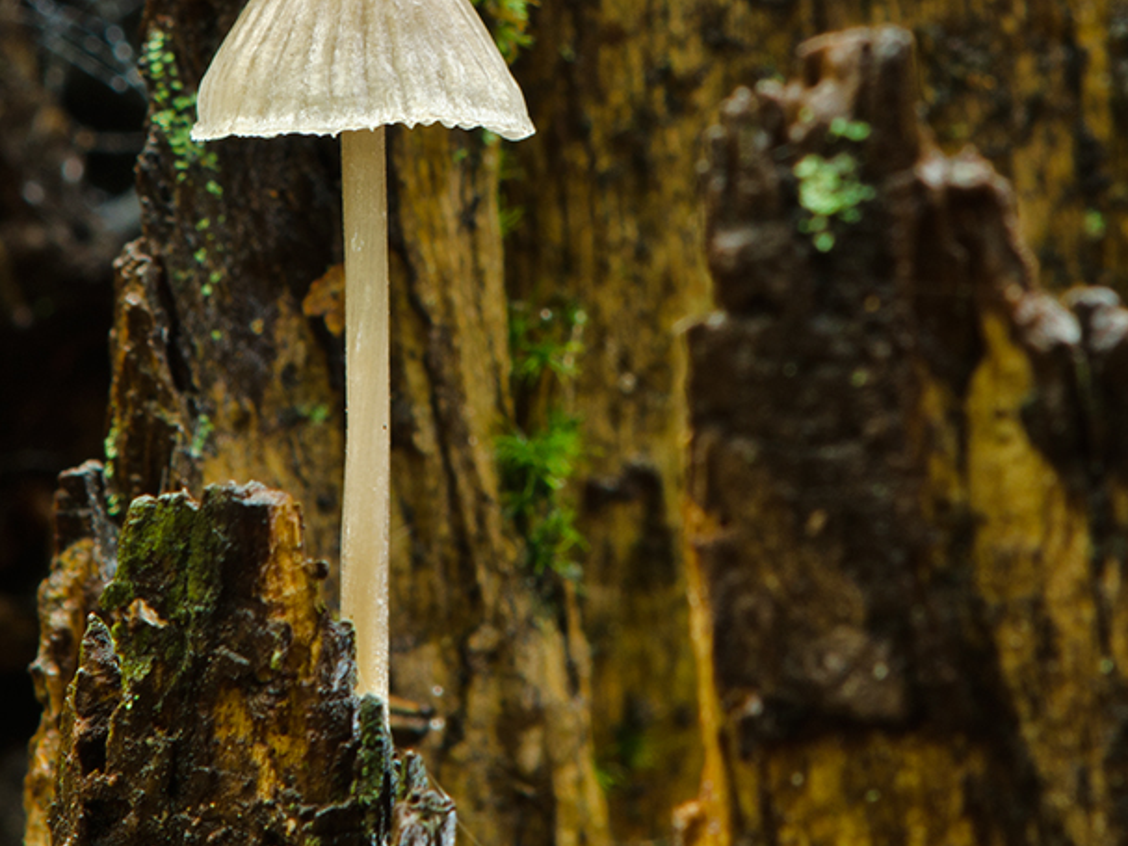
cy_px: -56
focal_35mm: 701
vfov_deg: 2.1
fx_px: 22838
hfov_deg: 2.8
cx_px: 492
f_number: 16
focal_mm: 200
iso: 100
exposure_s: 10
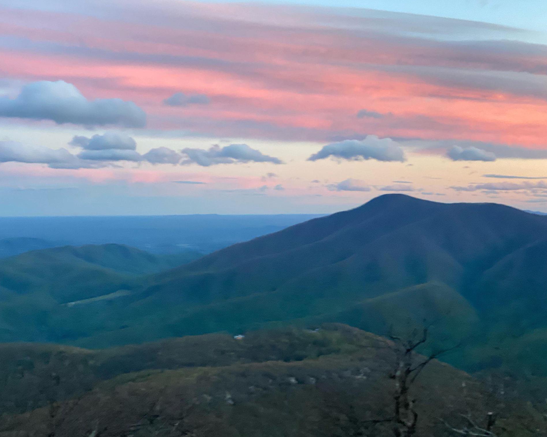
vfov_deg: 27.6
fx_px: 890
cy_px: 221
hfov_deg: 34.1
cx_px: 282
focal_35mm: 55
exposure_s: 1/122
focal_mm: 6
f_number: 2
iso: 200
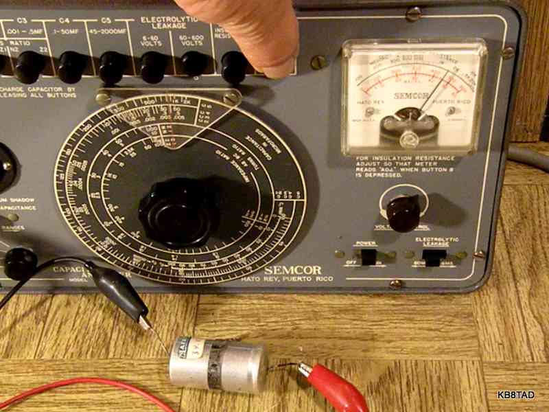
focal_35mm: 55
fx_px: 872
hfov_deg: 34.9
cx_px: 274
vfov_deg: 26.6
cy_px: 206
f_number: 3.5
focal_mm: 9.8
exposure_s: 1/31
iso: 1600
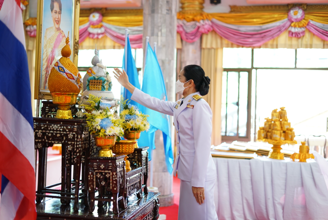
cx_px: 164
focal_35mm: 50
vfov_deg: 27.0
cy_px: 110
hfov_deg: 39.6
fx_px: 456
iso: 400
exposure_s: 1/50
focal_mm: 50
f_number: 1.8
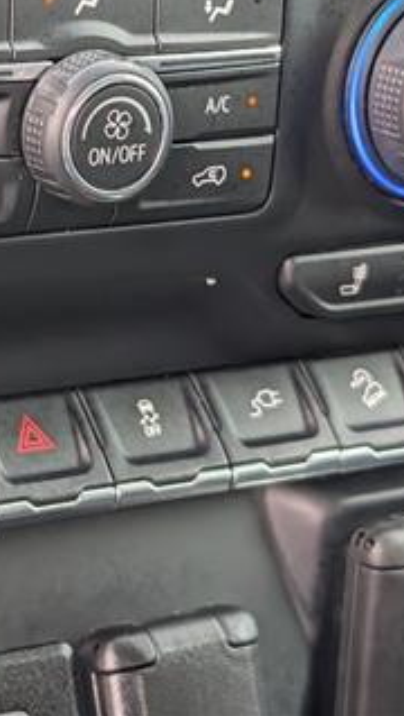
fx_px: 2033
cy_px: 180
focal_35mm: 107
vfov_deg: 19.8
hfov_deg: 11.2
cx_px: -29
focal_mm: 6.9
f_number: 1.68
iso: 389
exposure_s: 1/588
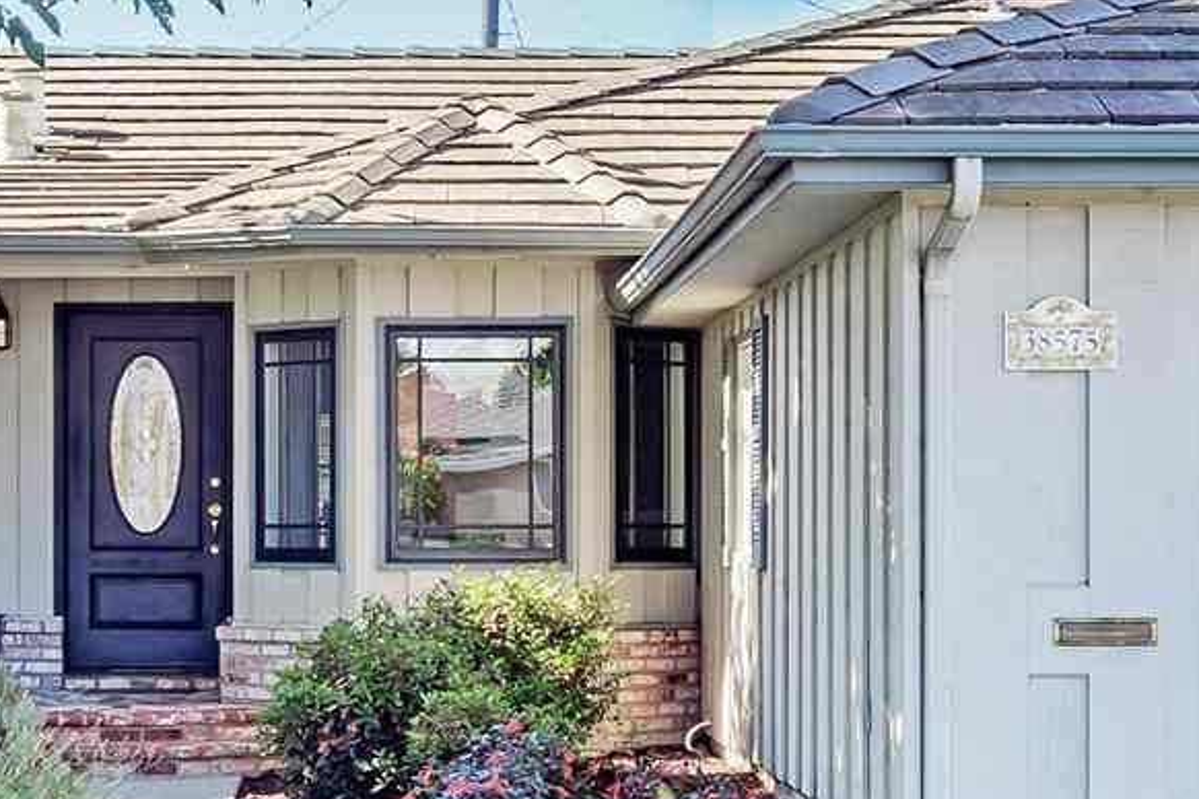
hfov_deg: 21.3
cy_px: 492
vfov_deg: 14.4
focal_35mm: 95
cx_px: 350
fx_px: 3164
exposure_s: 1/40
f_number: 8
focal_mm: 18
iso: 100
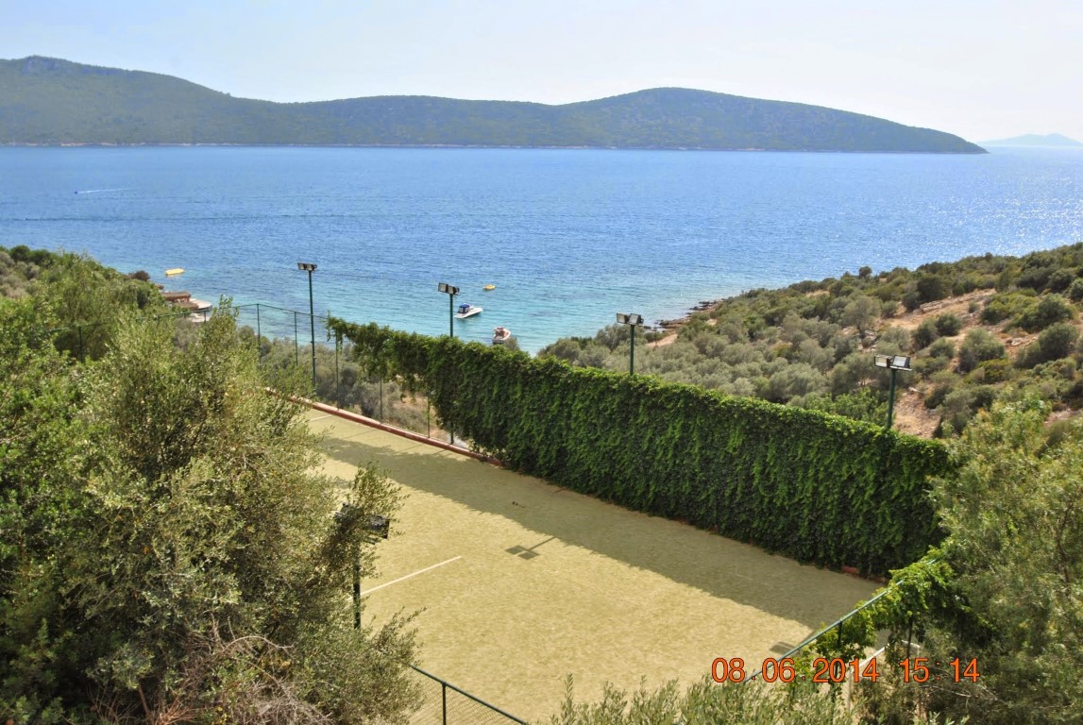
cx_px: 542
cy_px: 362
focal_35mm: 36
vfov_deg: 37.0
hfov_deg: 53.1
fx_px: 1084
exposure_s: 1/250
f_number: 8
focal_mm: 24
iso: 100
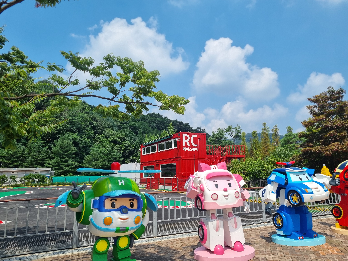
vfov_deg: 53.1
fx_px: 261
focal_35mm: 26
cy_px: 130
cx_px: 174
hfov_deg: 67.3
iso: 50
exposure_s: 1/3096
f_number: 1.8
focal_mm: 5.4
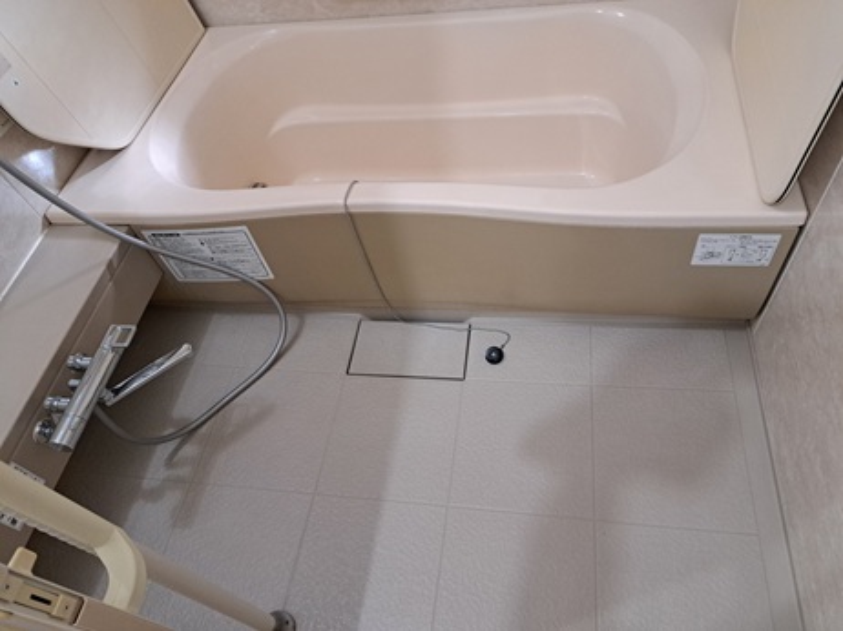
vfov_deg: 56.8
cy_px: 316
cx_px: 422
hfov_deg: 71.6
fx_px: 584
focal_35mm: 24
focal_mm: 5.23
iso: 400
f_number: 1.8
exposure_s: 1/50
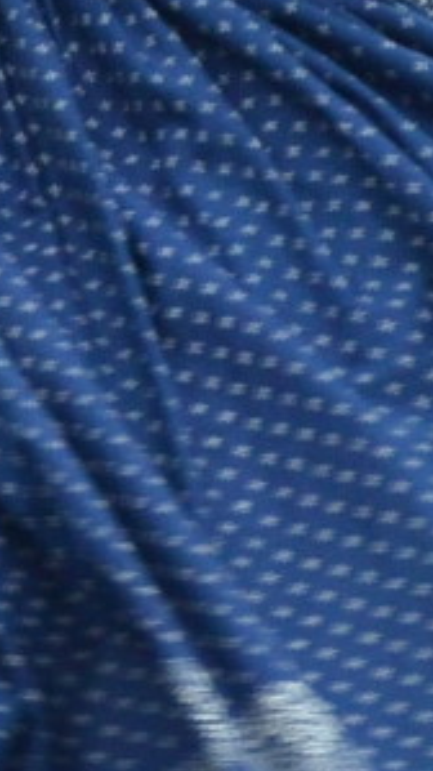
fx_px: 9888
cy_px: 297
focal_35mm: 484
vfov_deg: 4.5
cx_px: -616
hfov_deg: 2.5
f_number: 4.5
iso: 800
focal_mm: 36
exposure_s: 1/200
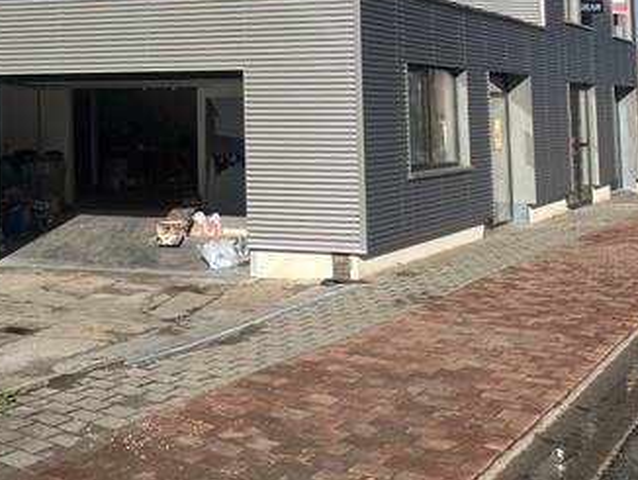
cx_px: 33
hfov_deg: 34.8
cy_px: 43
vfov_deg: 27.5
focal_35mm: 51
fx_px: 941
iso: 50
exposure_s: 1/5076
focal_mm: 5.1
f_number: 1.6
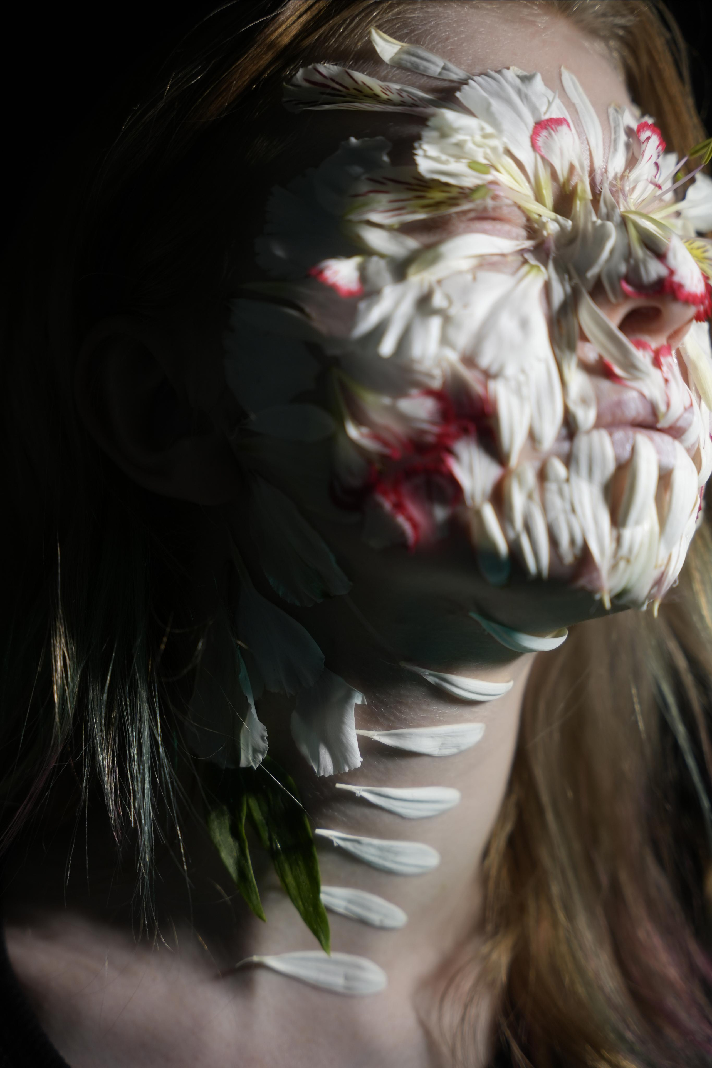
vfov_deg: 28.8
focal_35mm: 70
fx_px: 2077
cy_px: 534
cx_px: 356
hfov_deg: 19.5
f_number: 2.8
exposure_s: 1/125
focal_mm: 70
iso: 200
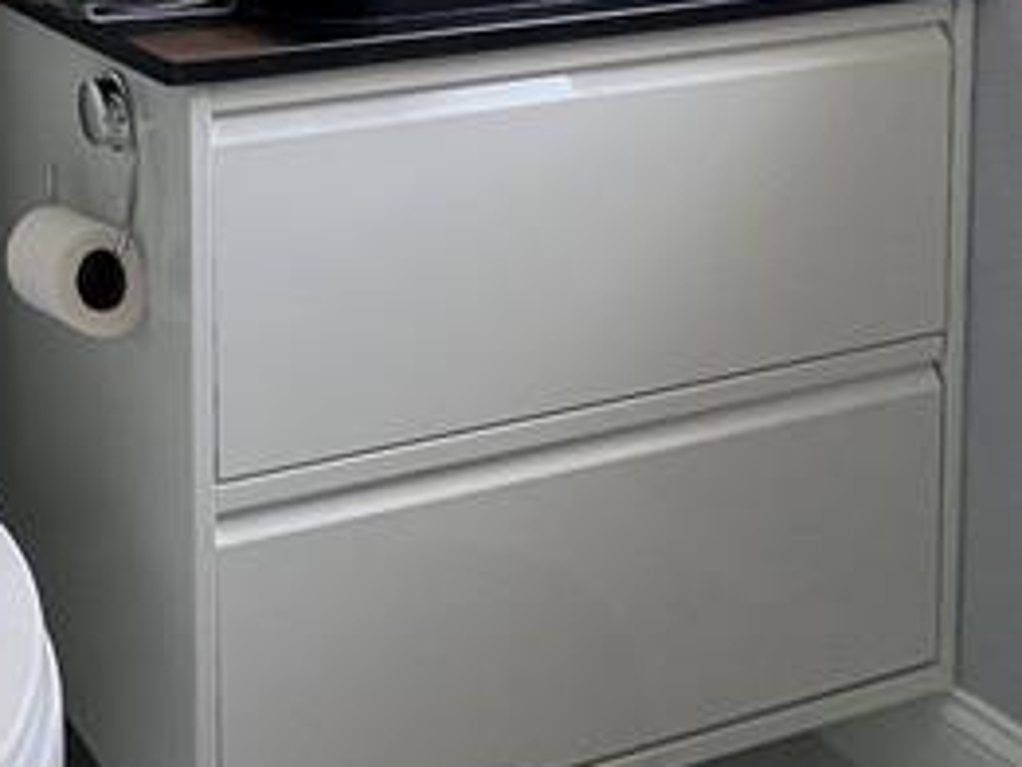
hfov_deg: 33.5
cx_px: -55
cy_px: -180
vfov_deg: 25.4
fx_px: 1506
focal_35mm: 51
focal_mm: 1.57
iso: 80
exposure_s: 1/120
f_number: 1.8
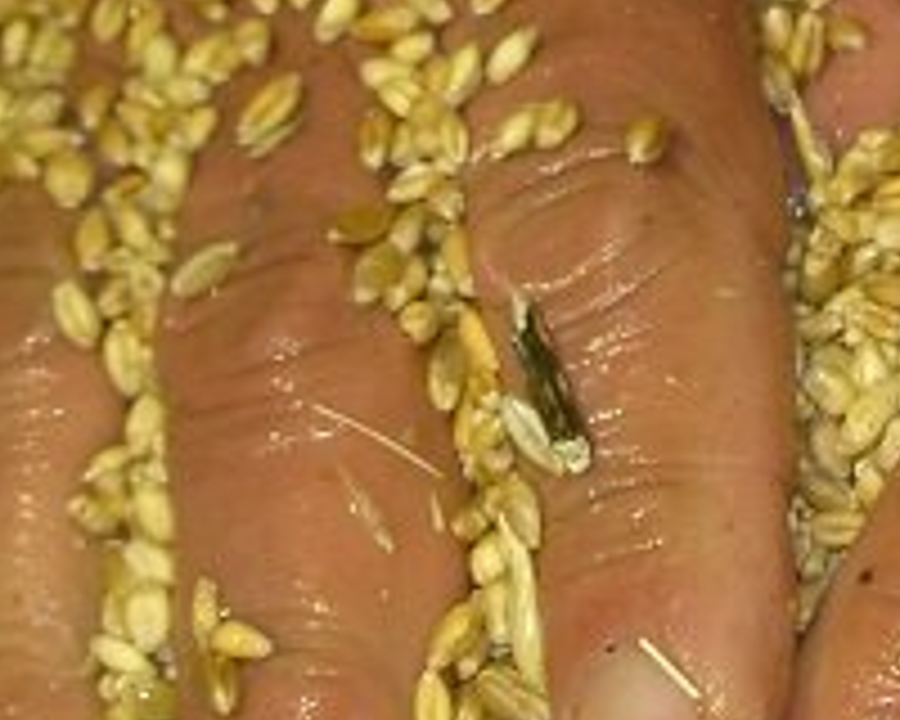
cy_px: 32
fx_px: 4049
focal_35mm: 152
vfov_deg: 10.1
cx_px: 1058
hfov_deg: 12.4
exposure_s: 1/60
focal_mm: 8
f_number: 2.8
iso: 100
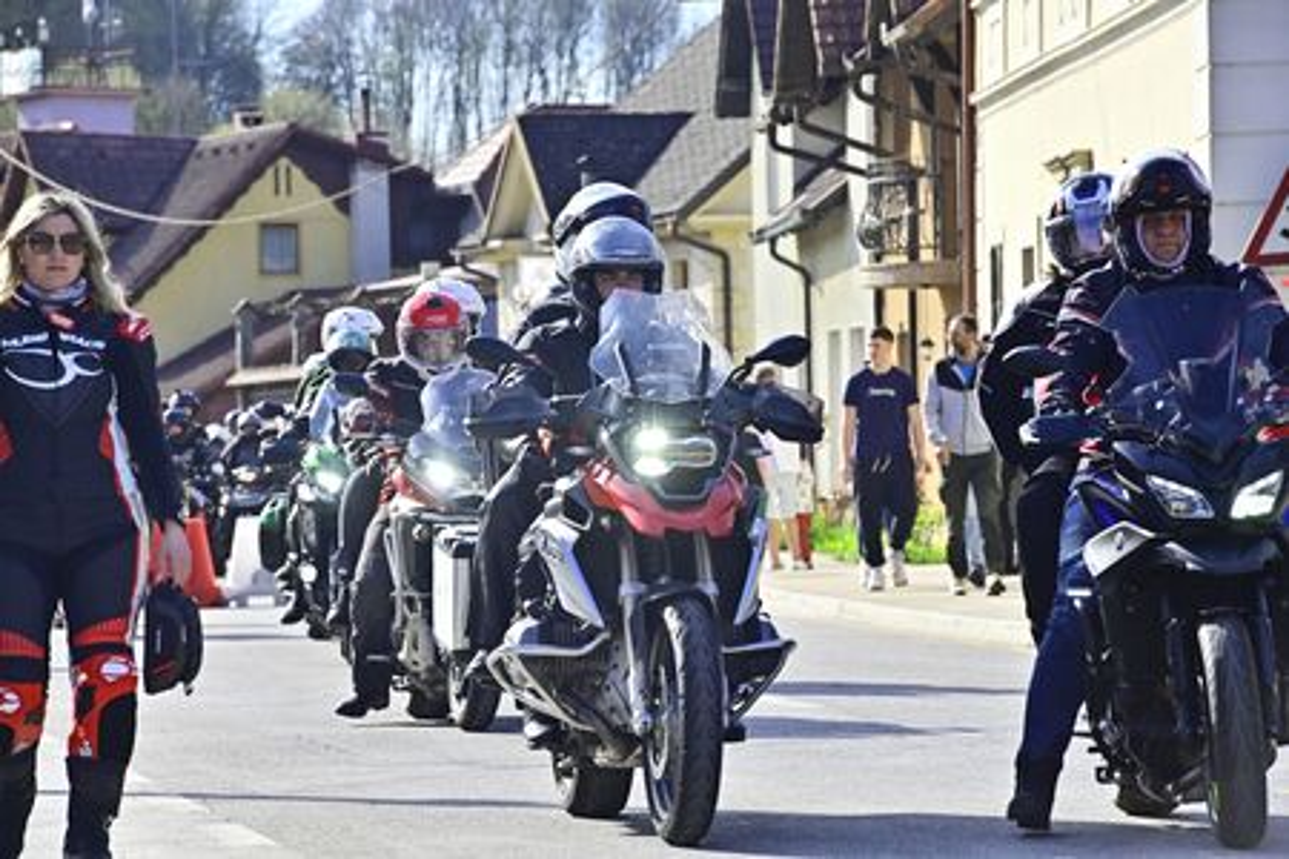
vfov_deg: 6.9
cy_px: 430
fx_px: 7161
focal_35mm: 200
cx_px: 644
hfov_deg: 10.3
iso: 1600
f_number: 9
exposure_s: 1/2000
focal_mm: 200
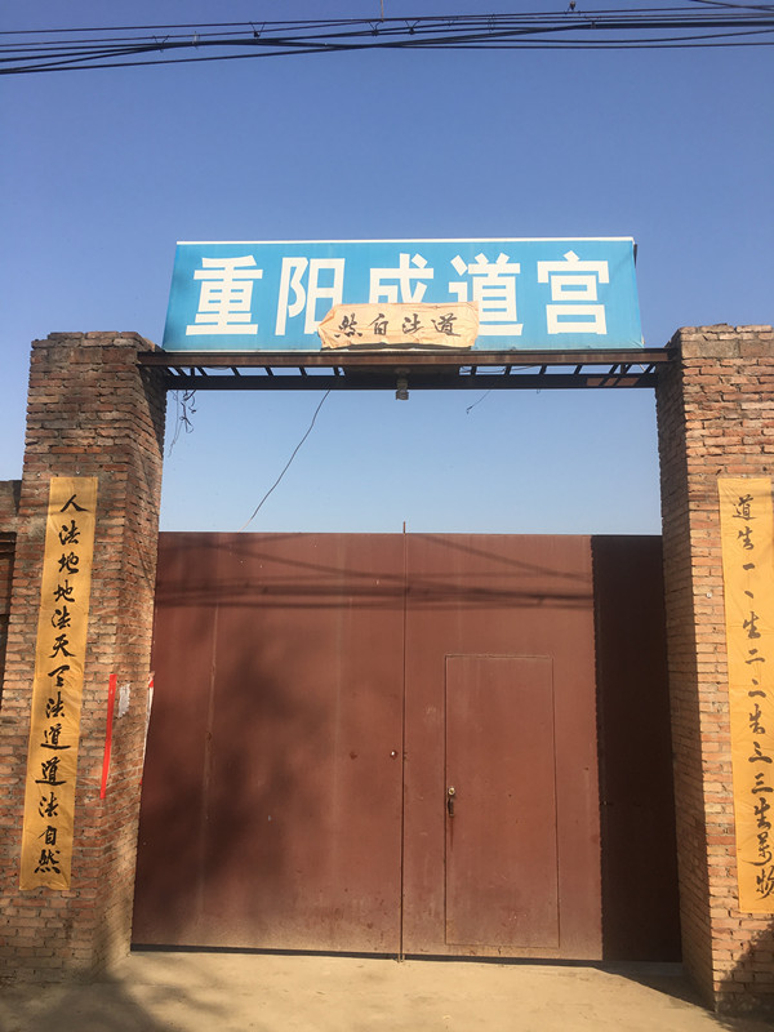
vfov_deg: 61.7
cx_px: 387
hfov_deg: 48.2
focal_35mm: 29
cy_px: 516
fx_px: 865
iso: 25
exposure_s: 1/1326
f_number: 2.2
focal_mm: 4.15
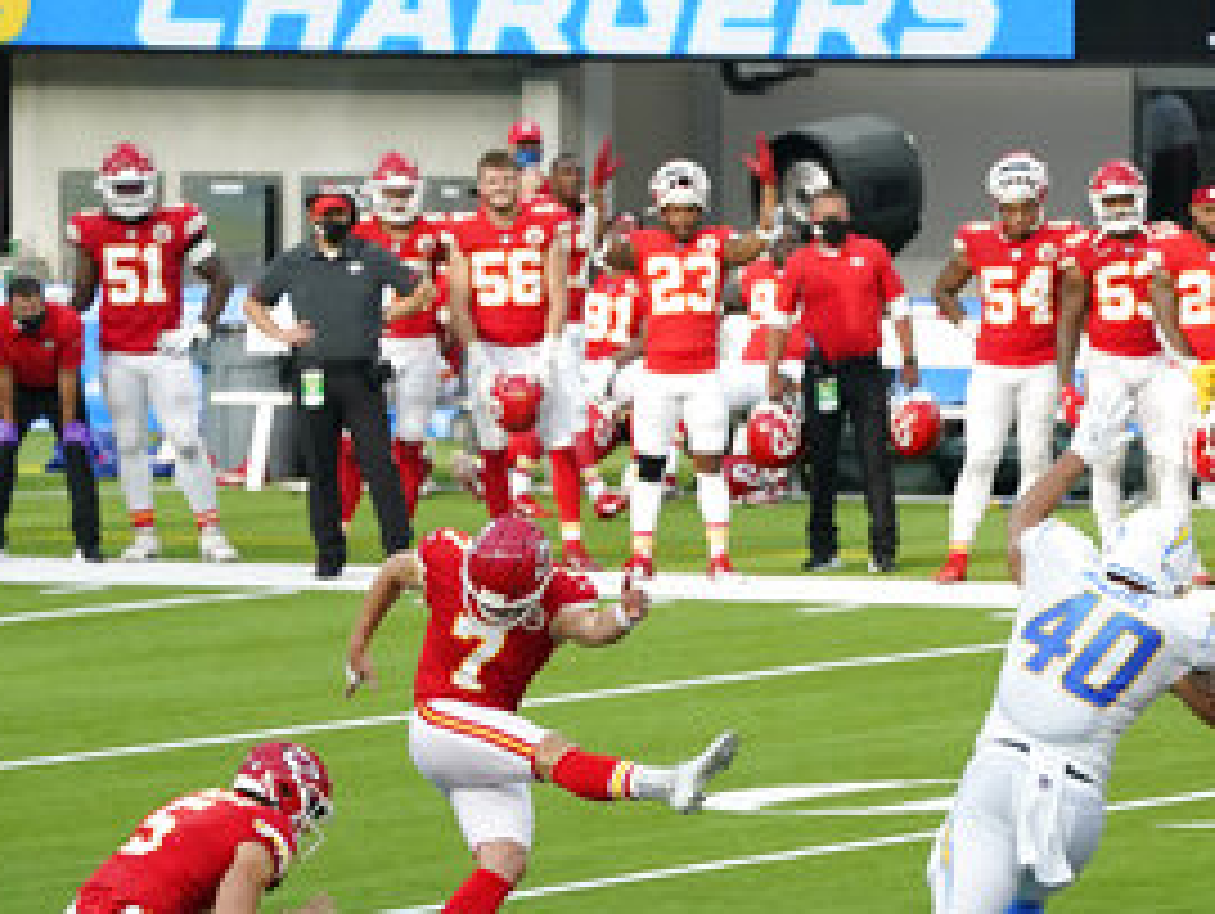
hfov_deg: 4.2
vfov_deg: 3.2
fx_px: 16582
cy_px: 610
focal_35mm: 472
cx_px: 796
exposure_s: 1/2000
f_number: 5.6
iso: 3200
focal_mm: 259
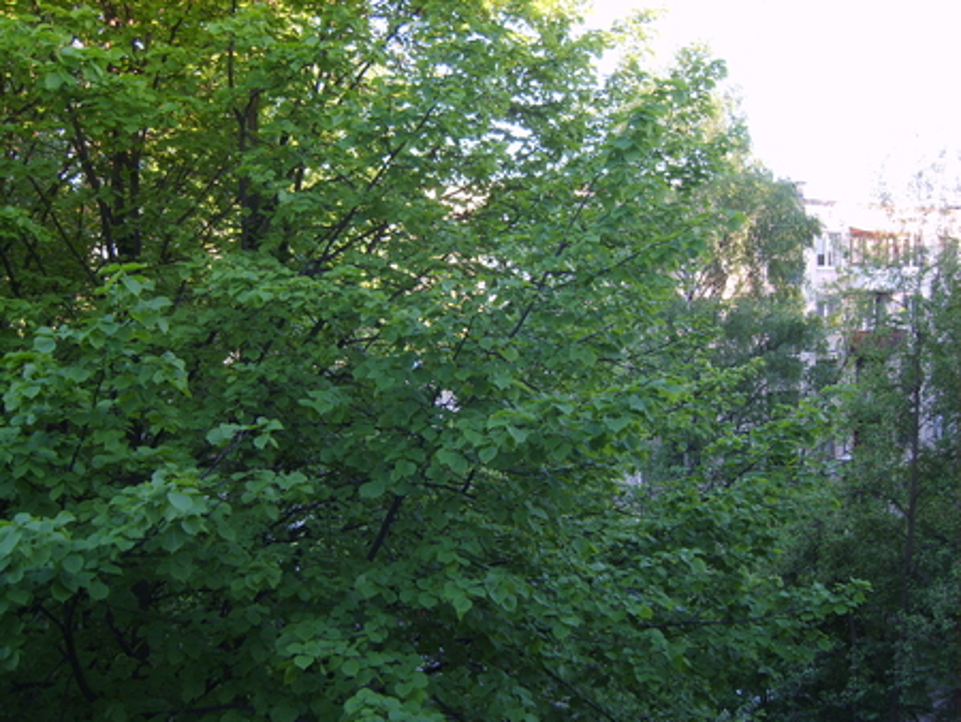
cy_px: 361
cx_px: 480
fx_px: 972
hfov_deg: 52.6
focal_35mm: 35
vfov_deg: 40.7
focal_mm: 7.4
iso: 50
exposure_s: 1/60
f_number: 2.8
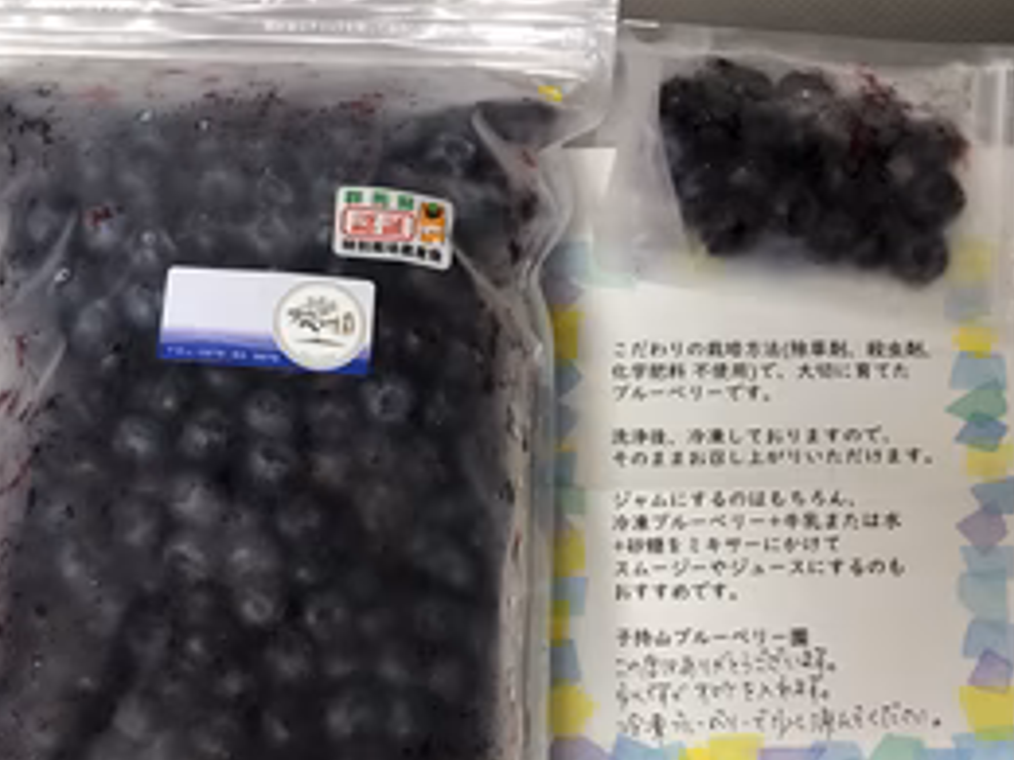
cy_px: 507
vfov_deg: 33.3
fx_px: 1260
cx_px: 445
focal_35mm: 43
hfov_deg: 43.8
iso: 80
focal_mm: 4
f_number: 1.8
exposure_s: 1/17
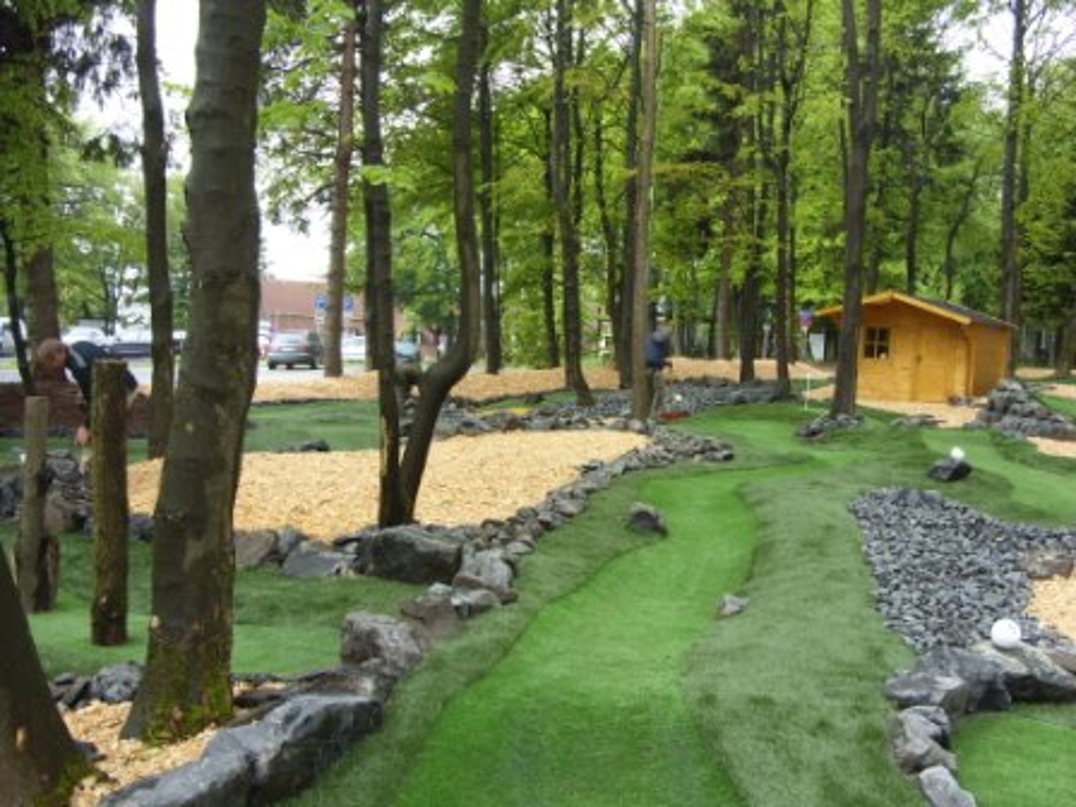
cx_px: 538
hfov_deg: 49.0
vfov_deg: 37.7
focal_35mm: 38
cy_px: 404
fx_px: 1181
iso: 50
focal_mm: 6.3
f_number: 2.8
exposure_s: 1/154
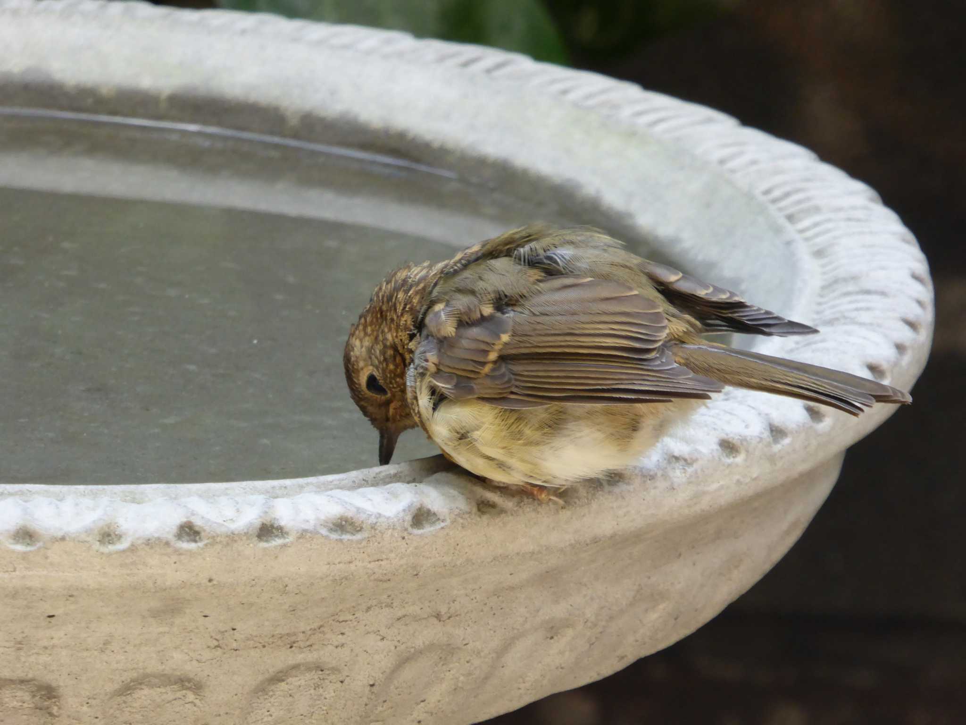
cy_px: 362
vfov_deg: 3.3
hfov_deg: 4.5
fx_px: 12390
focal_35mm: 444
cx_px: 483
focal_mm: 71.7
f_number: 6
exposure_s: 1/80
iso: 400
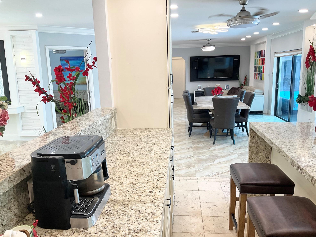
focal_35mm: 30
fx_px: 274
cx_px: 162
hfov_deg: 60.0
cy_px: 118
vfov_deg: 46.8
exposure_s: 1/60
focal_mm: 3
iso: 40
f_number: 1.8
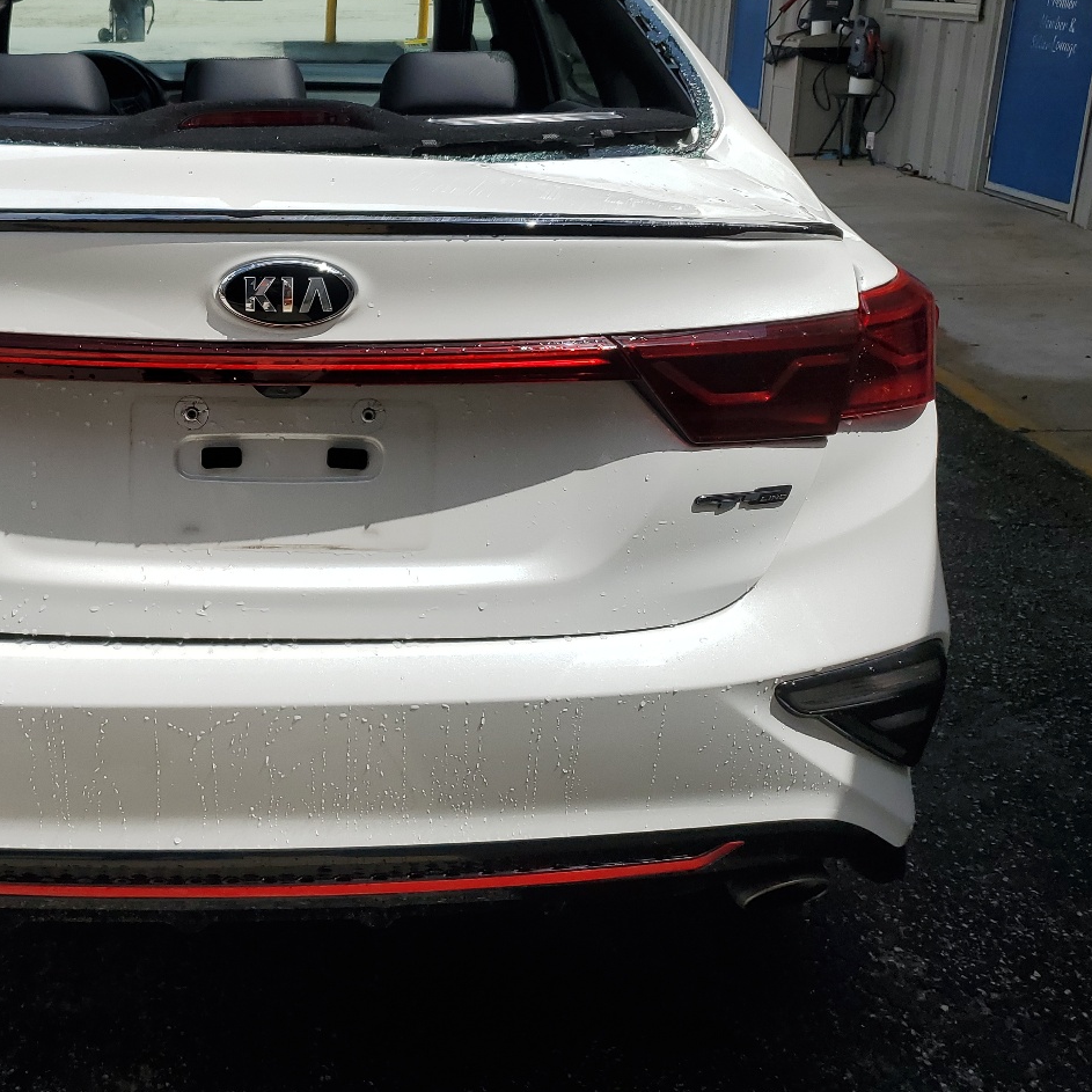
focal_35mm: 39
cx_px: 271
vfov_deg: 42.5
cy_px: 409
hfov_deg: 41.6
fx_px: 1392
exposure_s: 1/10000
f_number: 1.5
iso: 50
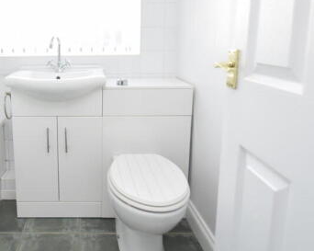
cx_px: 80
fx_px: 251
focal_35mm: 27
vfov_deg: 51.4
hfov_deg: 60.8
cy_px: 70
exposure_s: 1/125
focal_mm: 10
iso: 220
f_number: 5.6
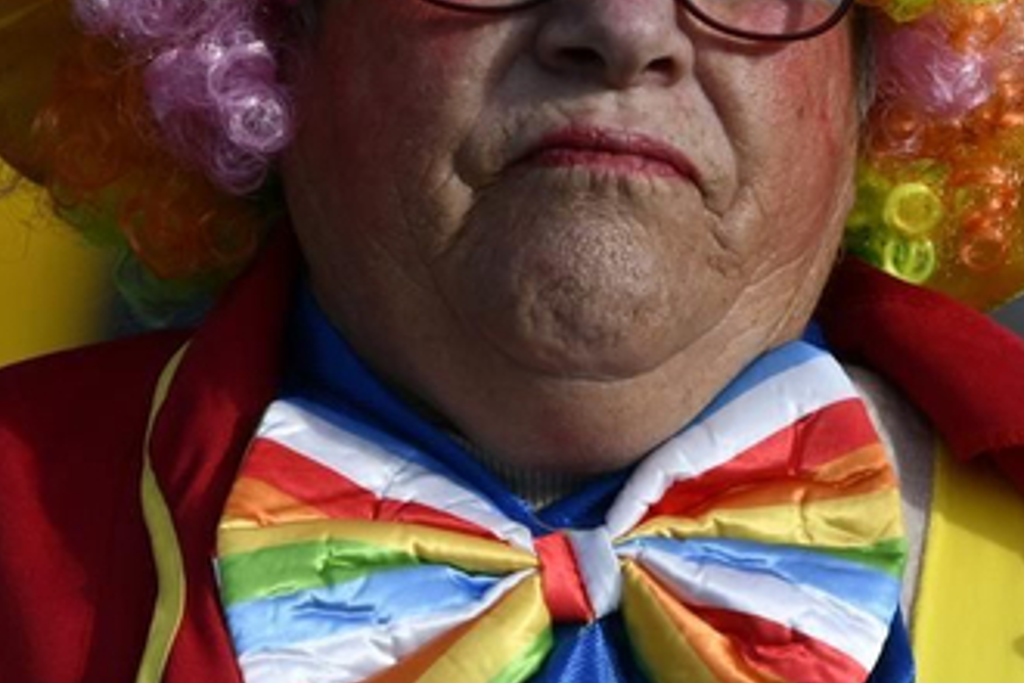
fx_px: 41412
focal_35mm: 1456
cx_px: 732
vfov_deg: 0.9
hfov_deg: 1.4
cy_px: 559
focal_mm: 300
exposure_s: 1/2000
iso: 200
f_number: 4
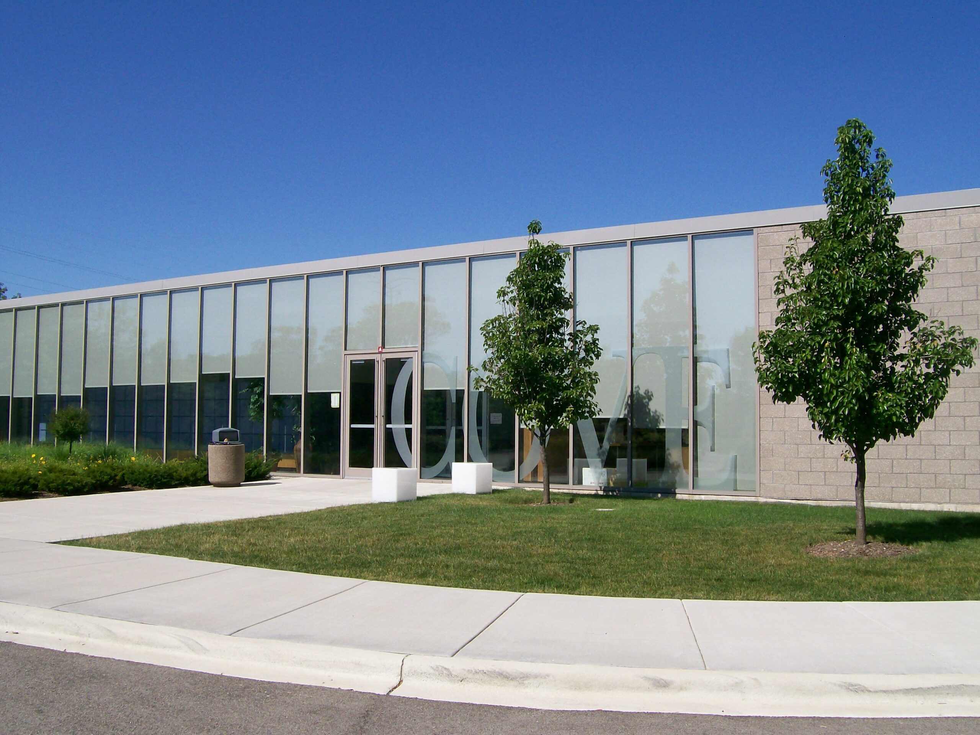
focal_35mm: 36
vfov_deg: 39.7
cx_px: 490
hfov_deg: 51.4
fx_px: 1019
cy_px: 368
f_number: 4.8
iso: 80
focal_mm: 6
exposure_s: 1/882
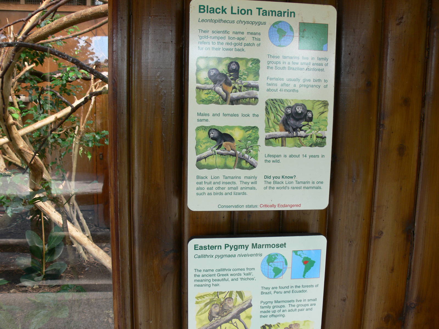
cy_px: 164
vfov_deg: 40.7
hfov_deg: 52.6
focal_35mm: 35
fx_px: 444
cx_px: 220
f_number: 4
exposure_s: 1/60
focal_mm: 7.4
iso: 80
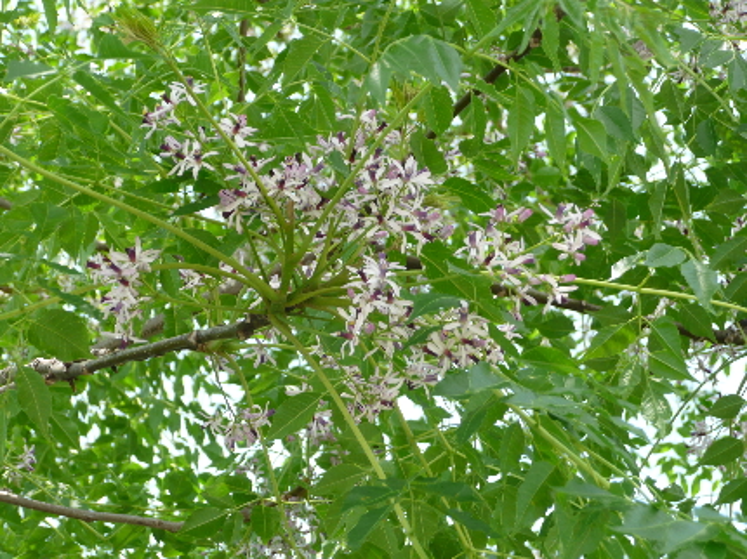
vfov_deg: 15.4
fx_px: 2070
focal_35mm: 96
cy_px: 280
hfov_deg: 20.5
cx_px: 374
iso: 100
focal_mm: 15.7
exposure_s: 1/80
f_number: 4.7
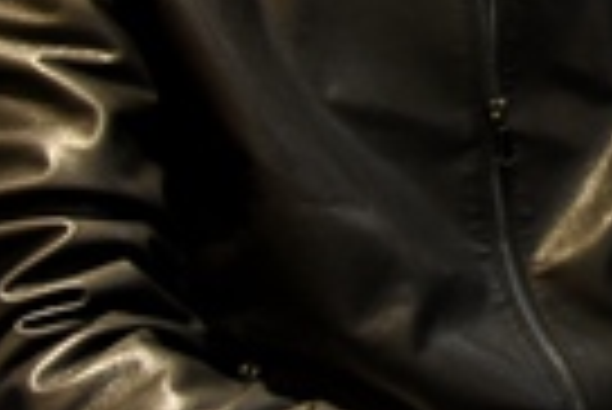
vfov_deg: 13.5
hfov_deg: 17.8
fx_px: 1685
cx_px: 994
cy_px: -65
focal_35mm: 99
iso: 640
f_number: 3.5
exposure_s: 1/60
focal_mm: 18
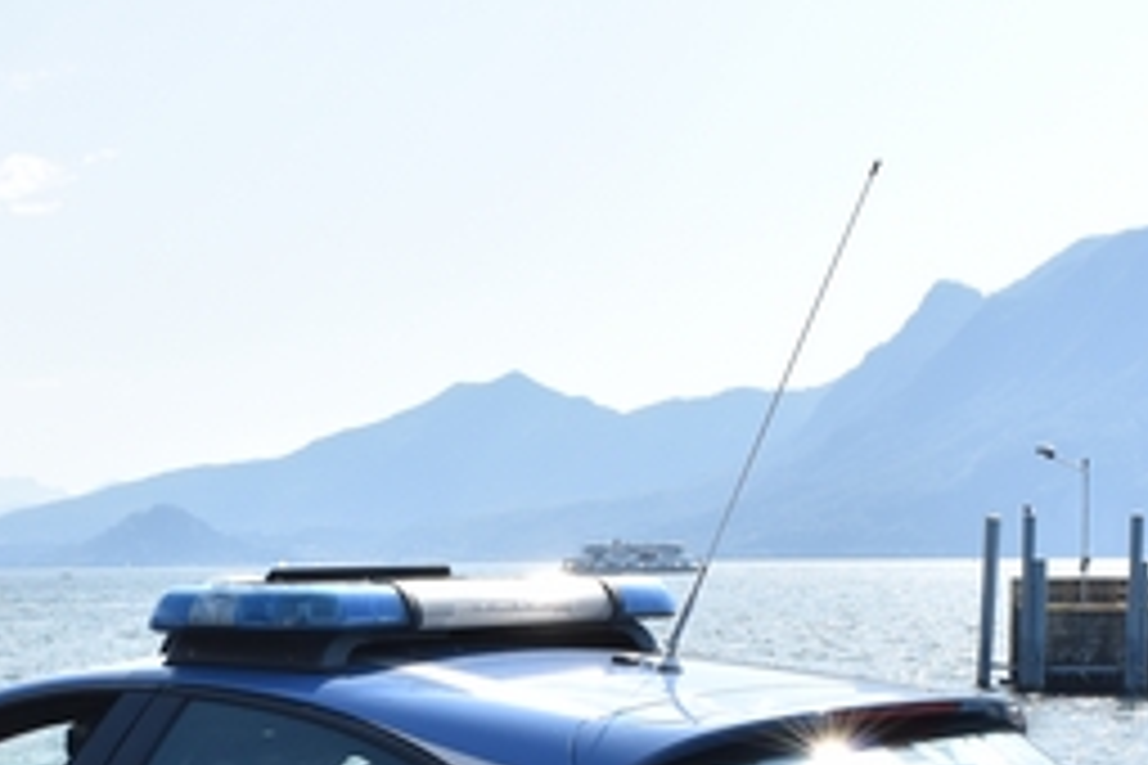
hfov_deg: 26.8
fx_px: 2360
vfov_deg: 17.6
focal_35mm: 74
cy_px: 898
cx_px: 234
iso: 400
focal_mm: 18
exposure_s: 1/500
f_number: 11
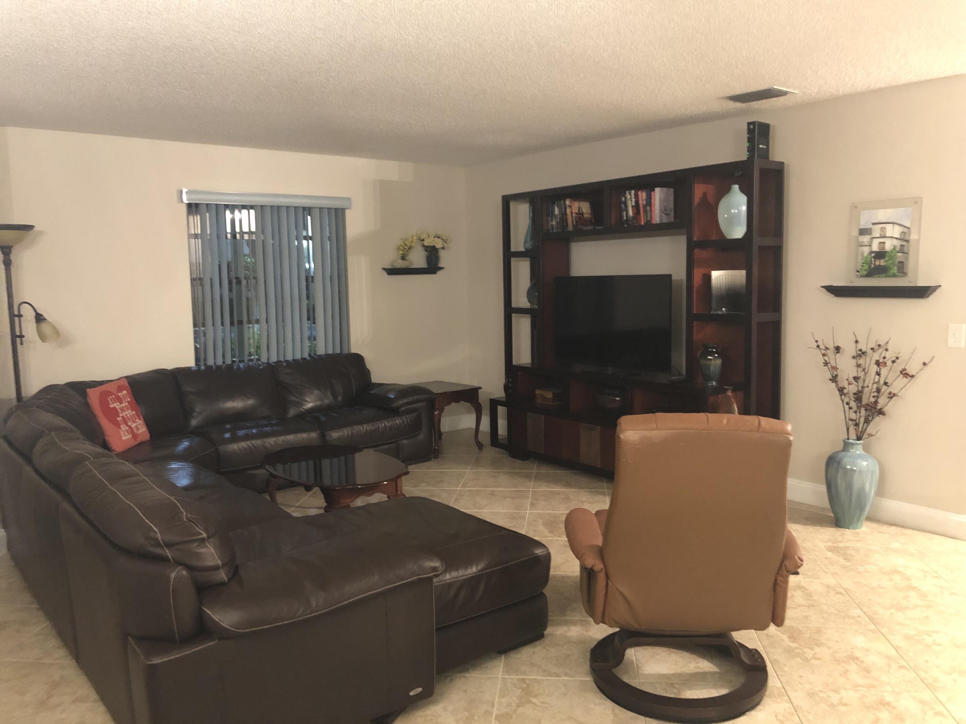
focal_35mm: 28
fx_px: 781
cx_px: 483
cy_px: 362
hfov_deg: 63.4
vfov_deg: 49.7
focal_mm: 3.99
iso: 125
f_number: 1.8
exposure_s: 1/4
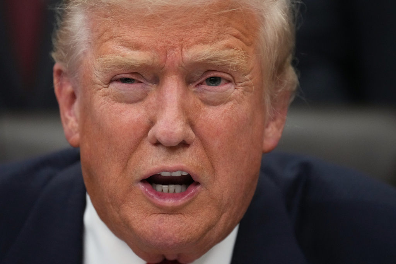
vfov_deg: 4.6
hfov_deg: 6.9
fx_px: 3300
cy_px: 132
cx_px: 198
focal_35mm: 300
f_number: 2.8
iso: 4000
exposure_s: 1/200
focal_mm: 200
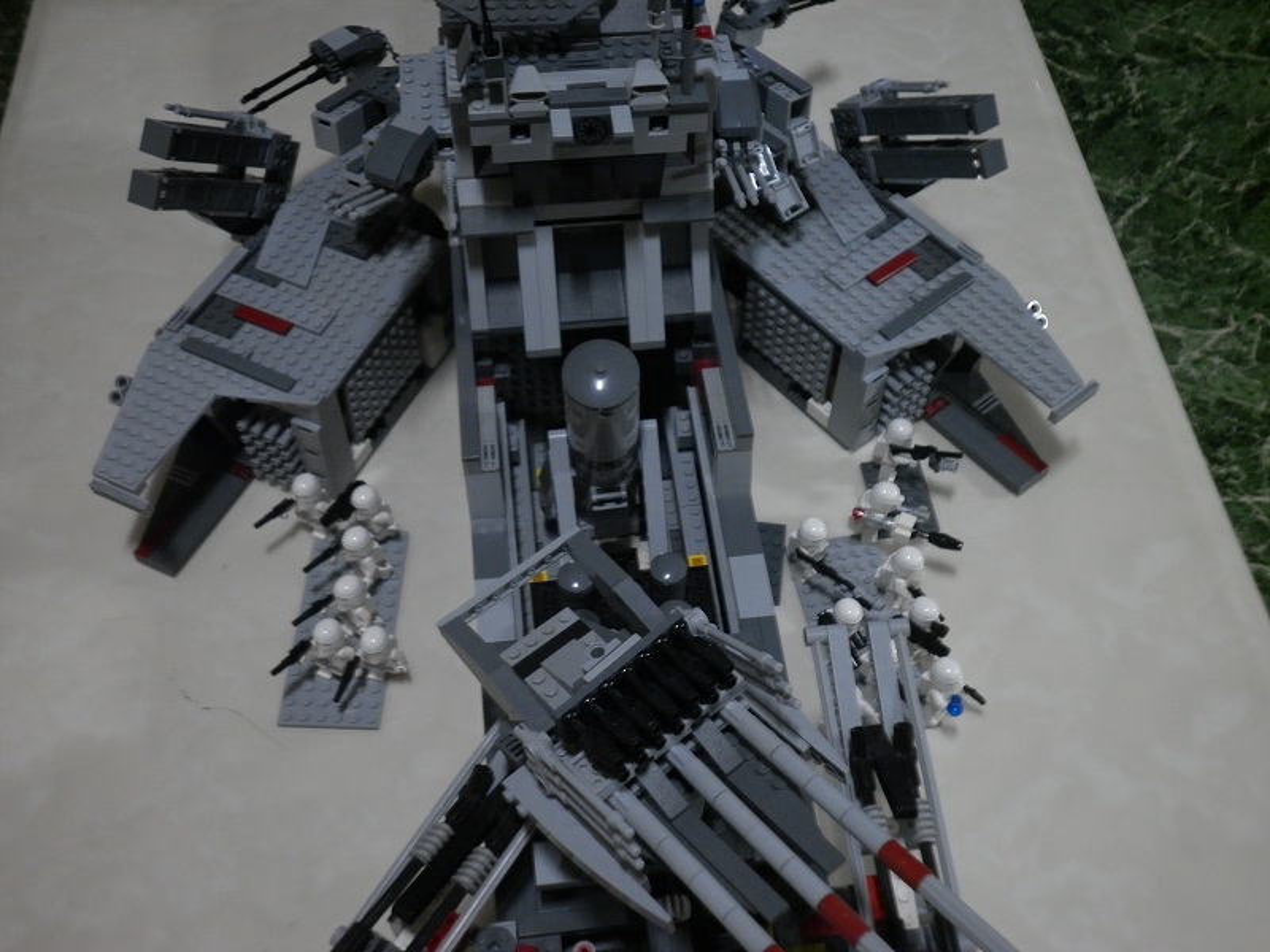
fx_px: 1431
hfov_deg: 47.9
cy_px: 476
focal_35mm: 39
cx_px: 635
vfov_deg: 36.8
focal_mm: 7.1
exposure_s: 1/15
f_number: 3.3
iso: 200
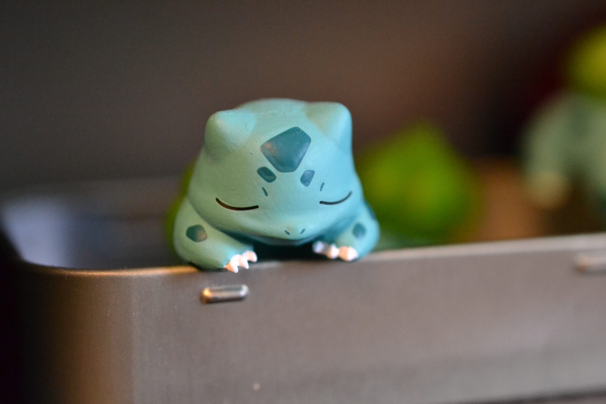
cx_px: 284
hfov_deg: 31.4
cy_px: 210
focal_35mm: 64
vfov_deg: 21.2
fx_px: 1077
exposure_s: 1/50
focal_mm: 40
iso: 3200
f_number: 3.2
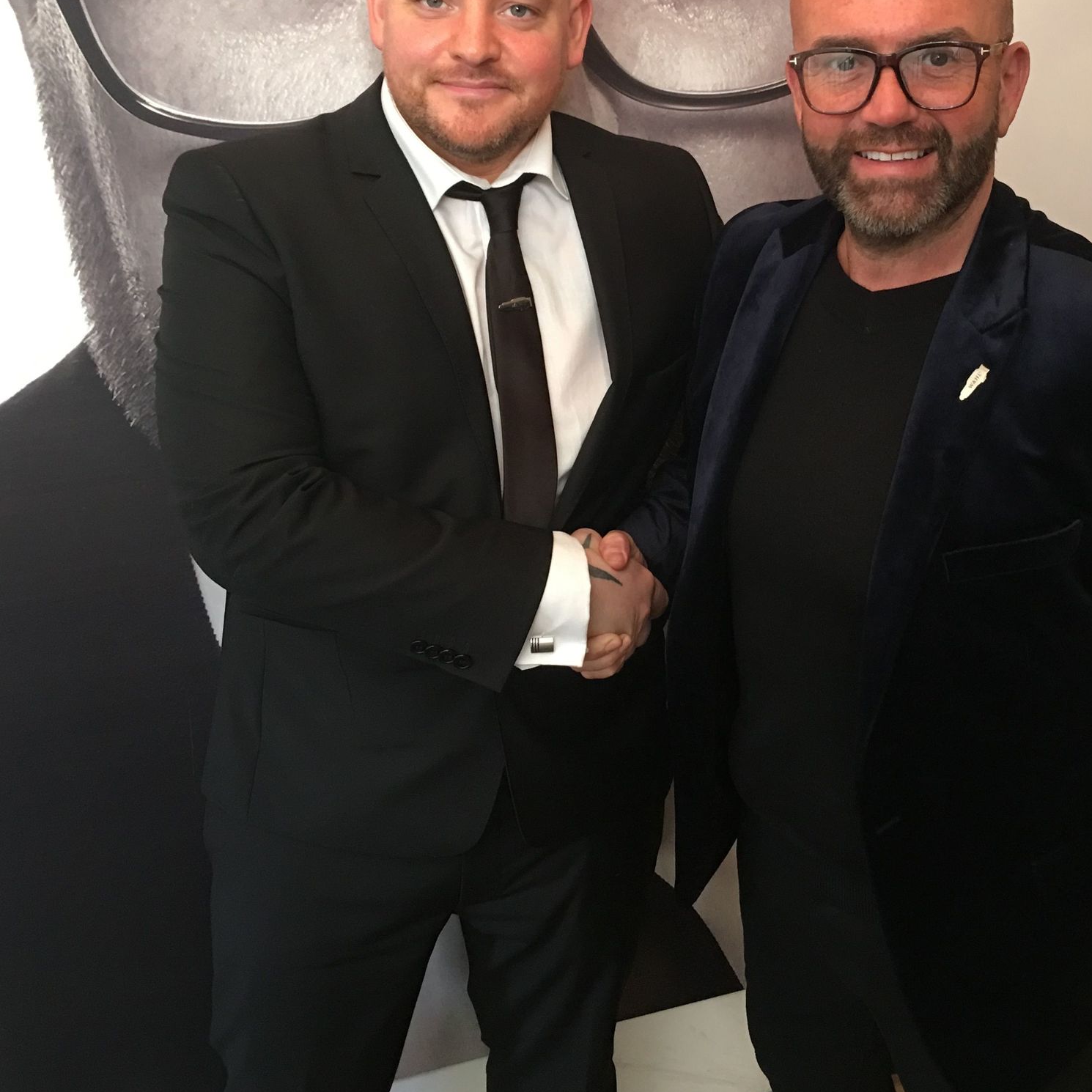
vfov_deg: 39.0
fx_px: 1535
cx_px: 693
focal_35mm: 43
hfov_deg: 38.9
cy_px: 450
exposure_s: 1/17
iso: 100
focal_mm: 4.15
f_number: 2.2
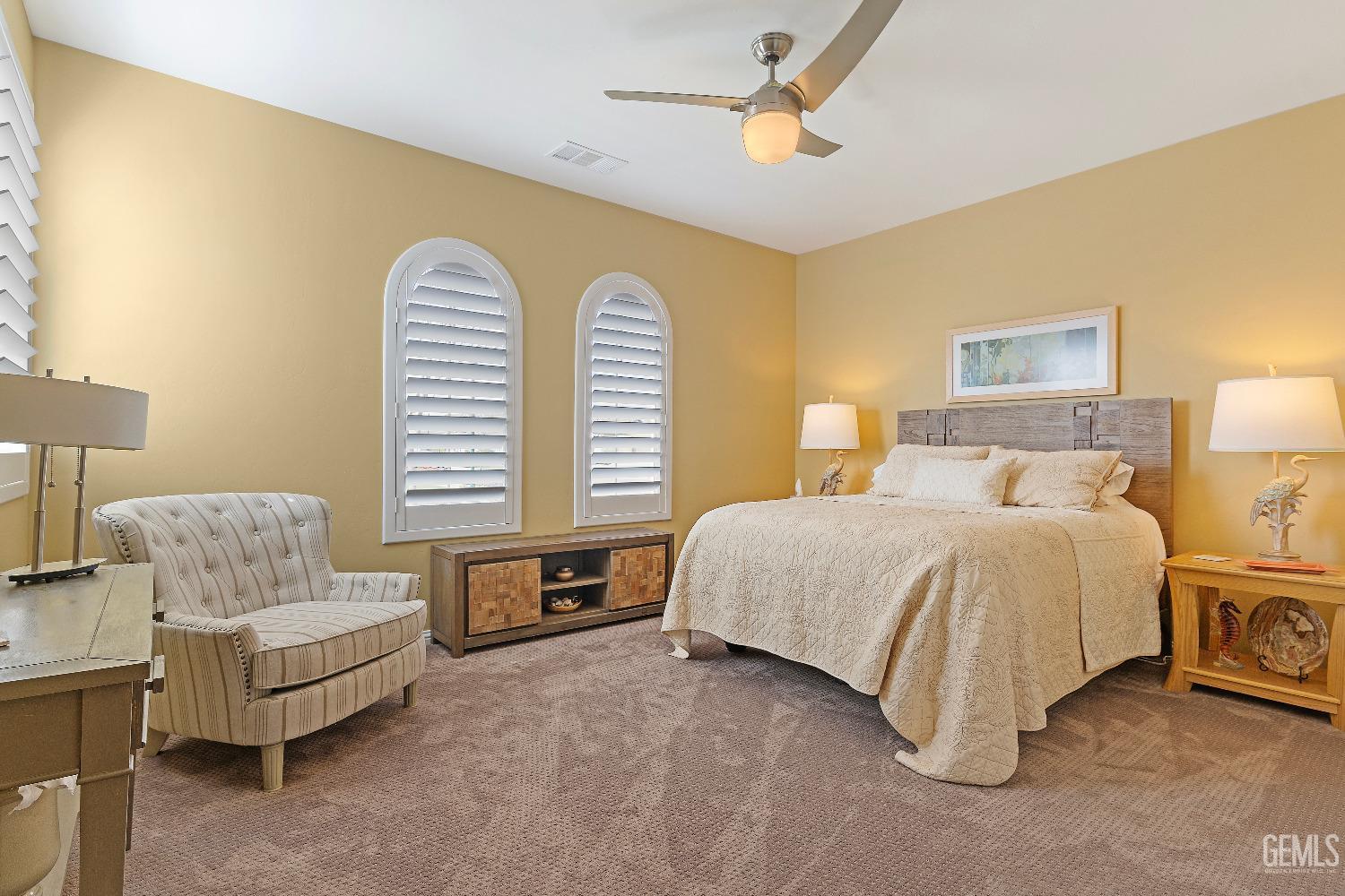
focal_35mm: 17
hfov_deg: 93.3
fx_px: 635
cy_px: 448
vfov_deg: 70.4
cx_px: 672
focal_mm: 17
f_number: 7.1
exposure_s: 1/6
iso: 160
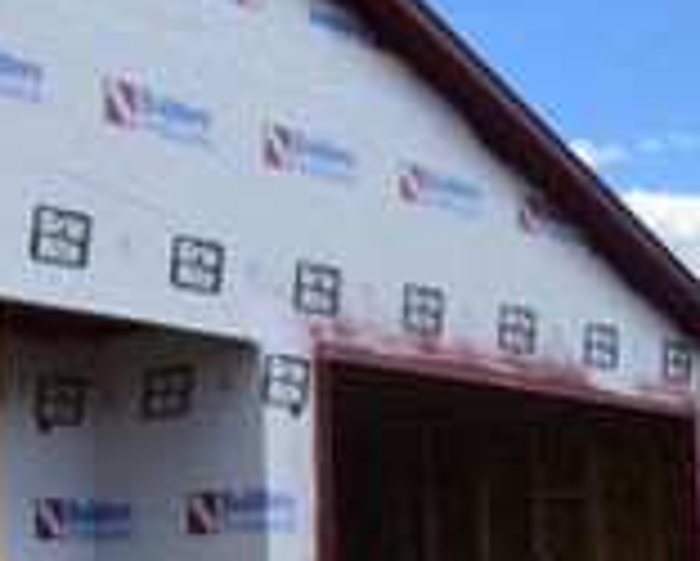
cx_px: -148
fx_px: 1679
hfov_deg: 21.8
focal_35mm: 81
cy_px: 417
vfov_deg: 18.8
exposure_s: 1/320
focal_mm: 18
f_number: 10
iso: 400
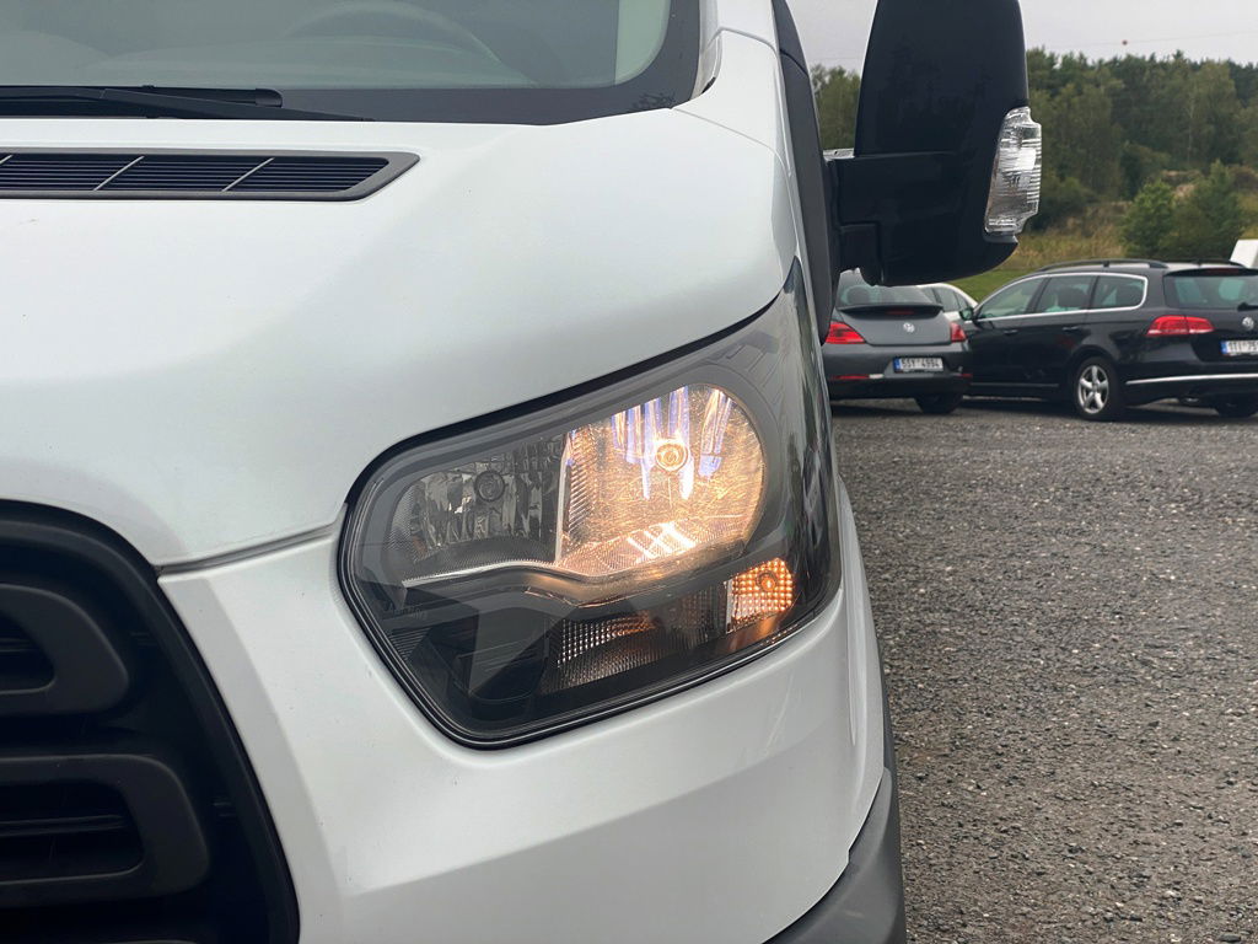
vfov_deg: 28.0
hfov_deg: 36.8
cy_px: 472
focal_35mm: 52
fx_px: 1890
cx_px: 629
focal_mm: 6
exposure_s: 1/369
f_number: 2
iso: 20
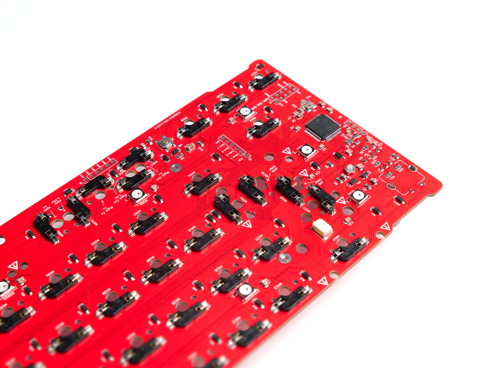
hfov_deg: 34.4
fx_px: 793
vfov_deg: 26.1
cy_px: 184
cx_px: 243
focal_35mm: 56
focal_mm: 34.3
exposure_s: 1/100
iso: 200
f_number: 7.1
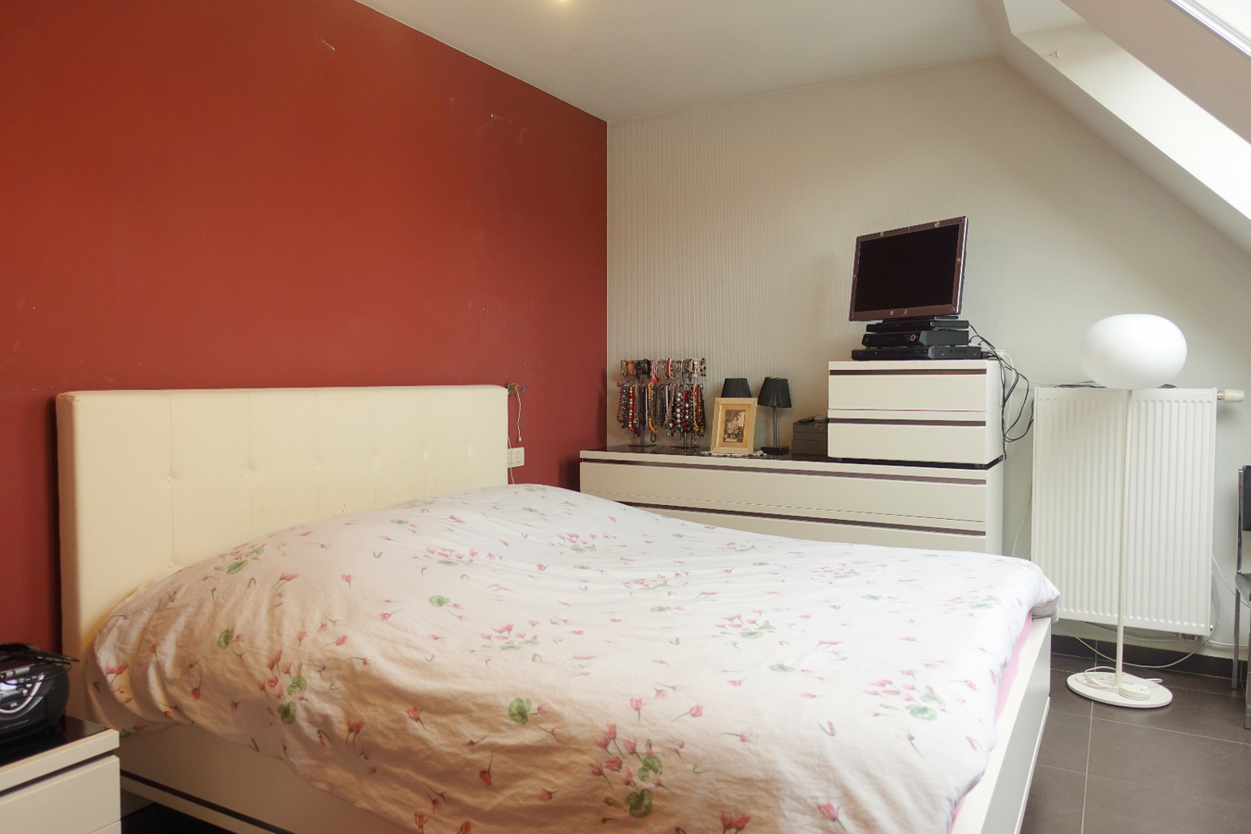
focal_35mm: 24
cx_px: 626
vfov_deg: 53.1
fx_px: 834
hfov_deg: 73.7
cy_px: 417
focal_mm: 8.8
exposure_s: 1/30
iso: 125
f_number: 2
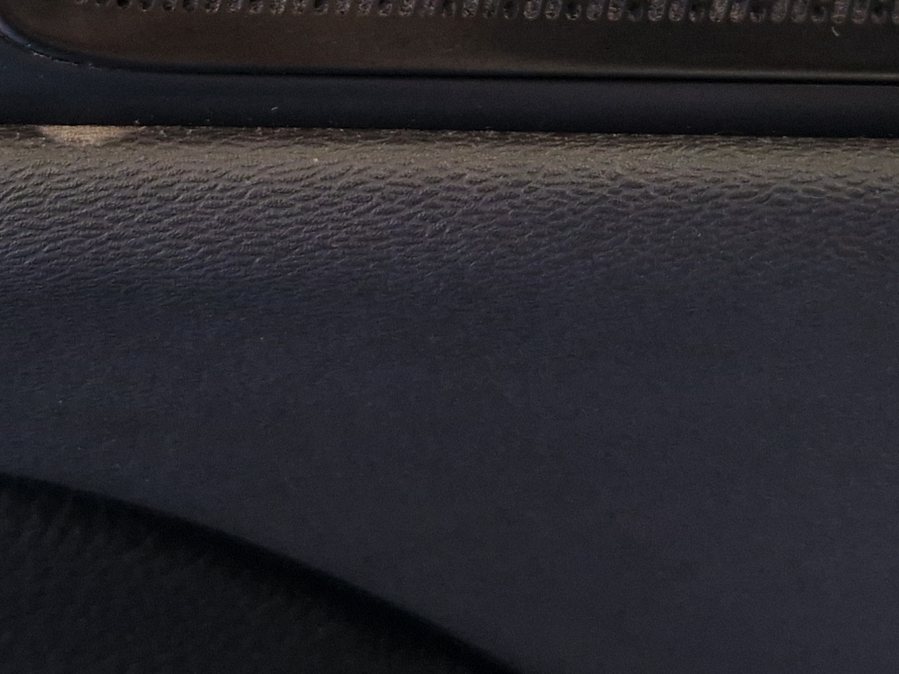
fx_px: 1870
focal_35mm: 72
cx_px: 427
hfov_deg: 27.0
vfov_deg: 19.0
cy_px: -196
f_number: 1.8
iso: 320
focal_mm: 5.4
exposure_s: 1/50
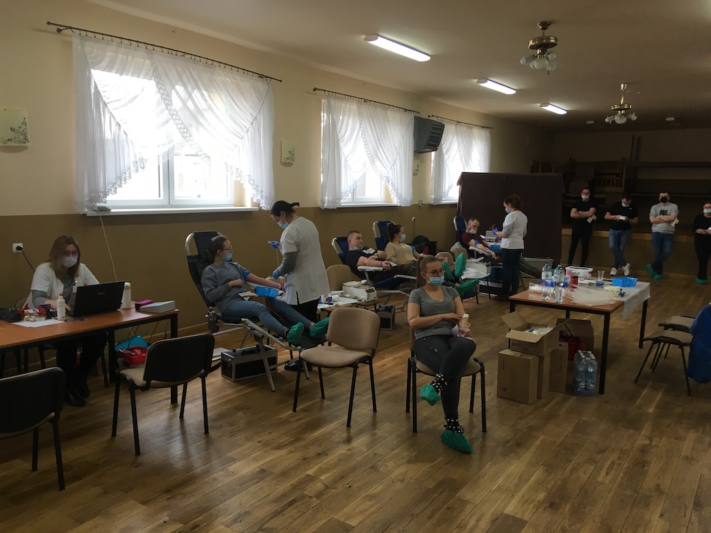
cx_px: 356
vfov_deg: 48.2
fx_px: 596
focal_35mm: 29
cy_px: 266
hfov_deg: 61.7
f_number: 2.2
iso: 25
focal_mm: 4.15
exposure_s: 1/33
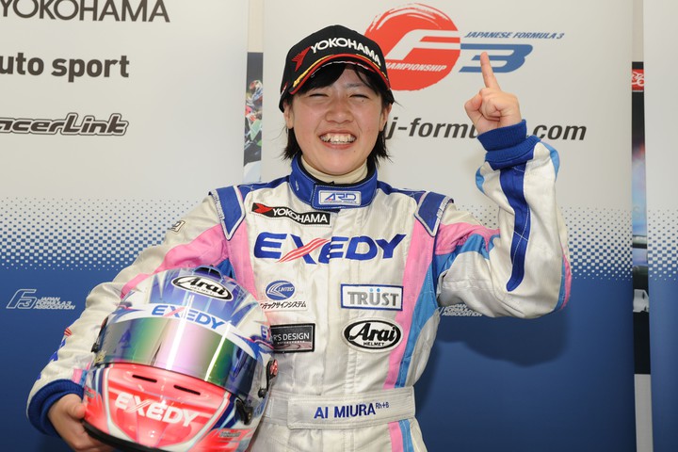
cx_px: 339
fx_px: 791
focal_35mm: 42
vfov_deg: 31.9
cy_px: 226
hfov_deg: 46.4
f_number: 5.6
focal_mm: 42
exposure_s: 1/60
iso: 400
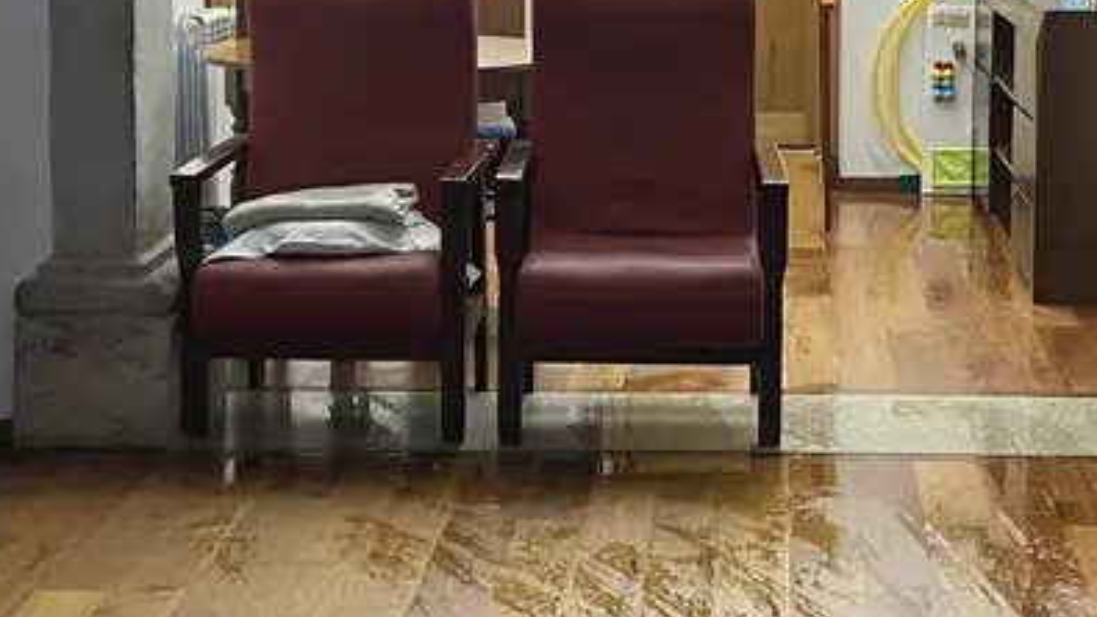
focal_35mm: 86
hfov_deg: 24.7
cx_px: 700
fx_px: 2501
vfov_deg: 14.0
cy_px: 167
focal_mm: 4.25
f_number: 1.8
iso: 400
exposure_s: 1/33
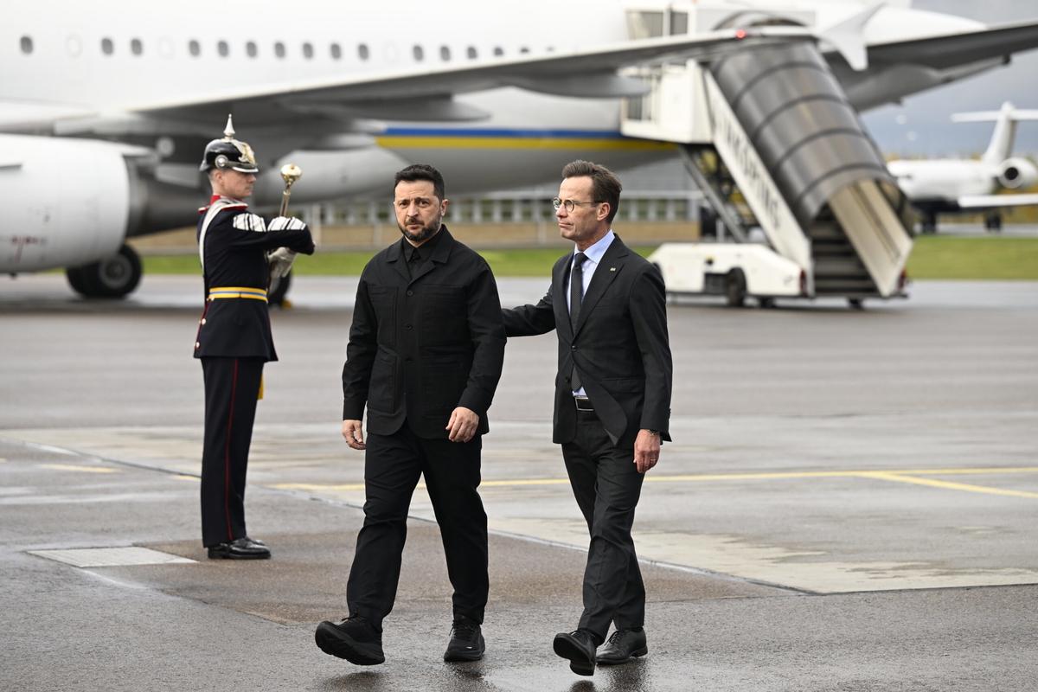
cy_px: 346
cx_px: 519
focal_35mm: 125
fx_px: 3604
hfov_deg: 16.4
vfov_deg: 11.0
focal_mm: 125
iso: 640
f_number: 4
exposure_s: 1/2000
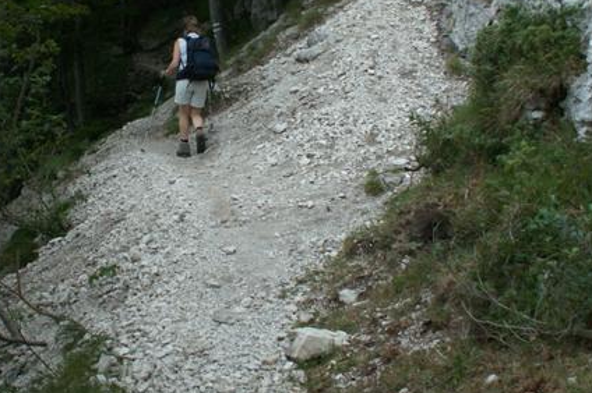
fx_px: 904
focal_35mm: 55
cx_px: 230
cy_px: 98
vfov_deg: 24.3
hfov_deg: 36.1
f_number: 4
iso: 50
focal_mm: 5.86
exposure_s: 1/40
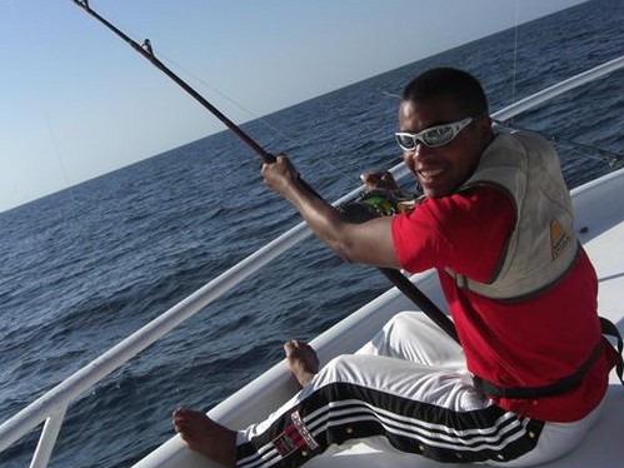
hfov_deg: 39.6
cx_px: 334
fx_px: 865
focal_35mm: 48
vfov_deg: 30.2
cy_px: 214
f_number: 8
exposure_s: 1/320
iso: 80
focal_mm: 7.9
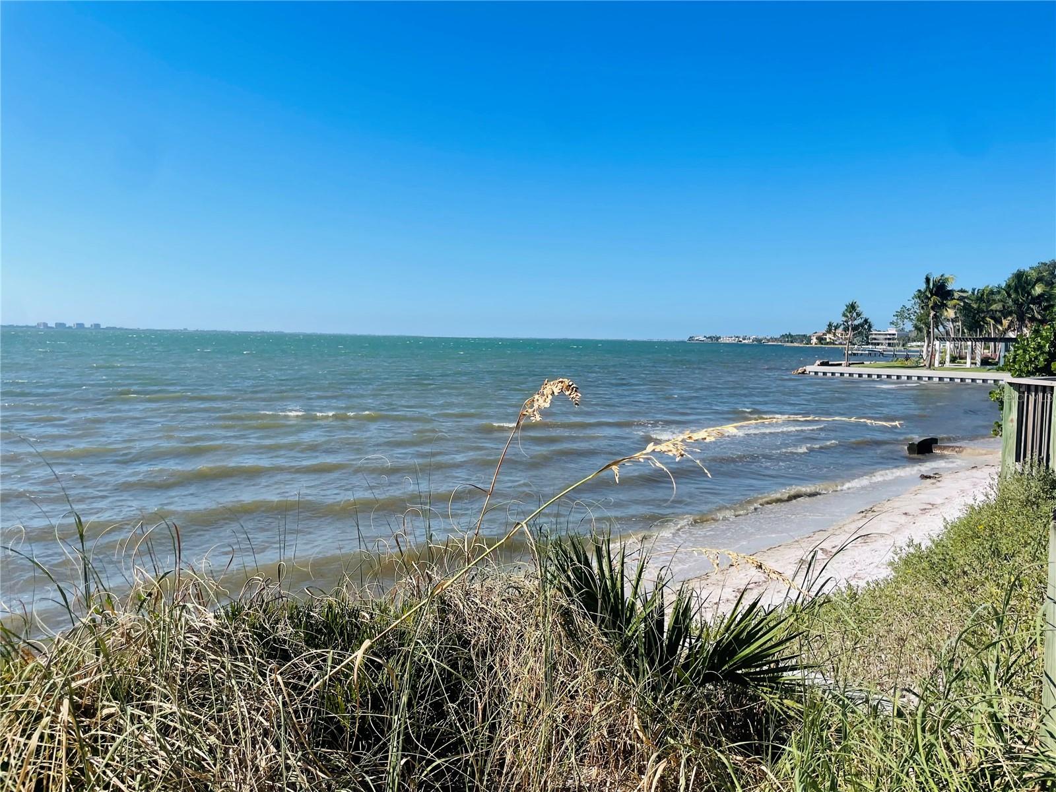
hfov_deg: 67.3
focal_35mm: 26
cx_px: 528
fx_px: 793
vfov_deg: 53.1
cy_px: 396
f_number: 1.6
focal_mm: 4.2
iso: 32
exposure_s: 1/4292
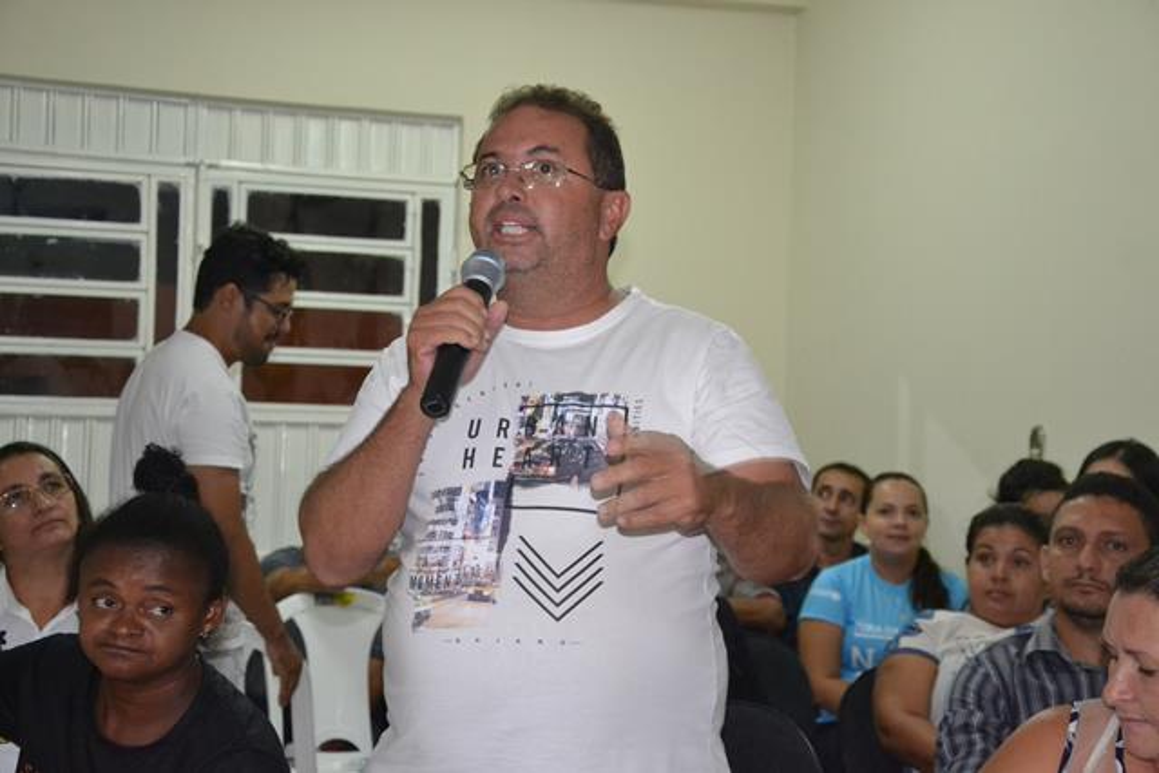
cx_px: 580
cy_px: 386
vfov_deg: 18.2
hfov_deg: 27.0
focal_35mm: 75
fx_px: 2415
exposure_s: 1/60
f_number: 5
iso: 3200
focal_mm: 50
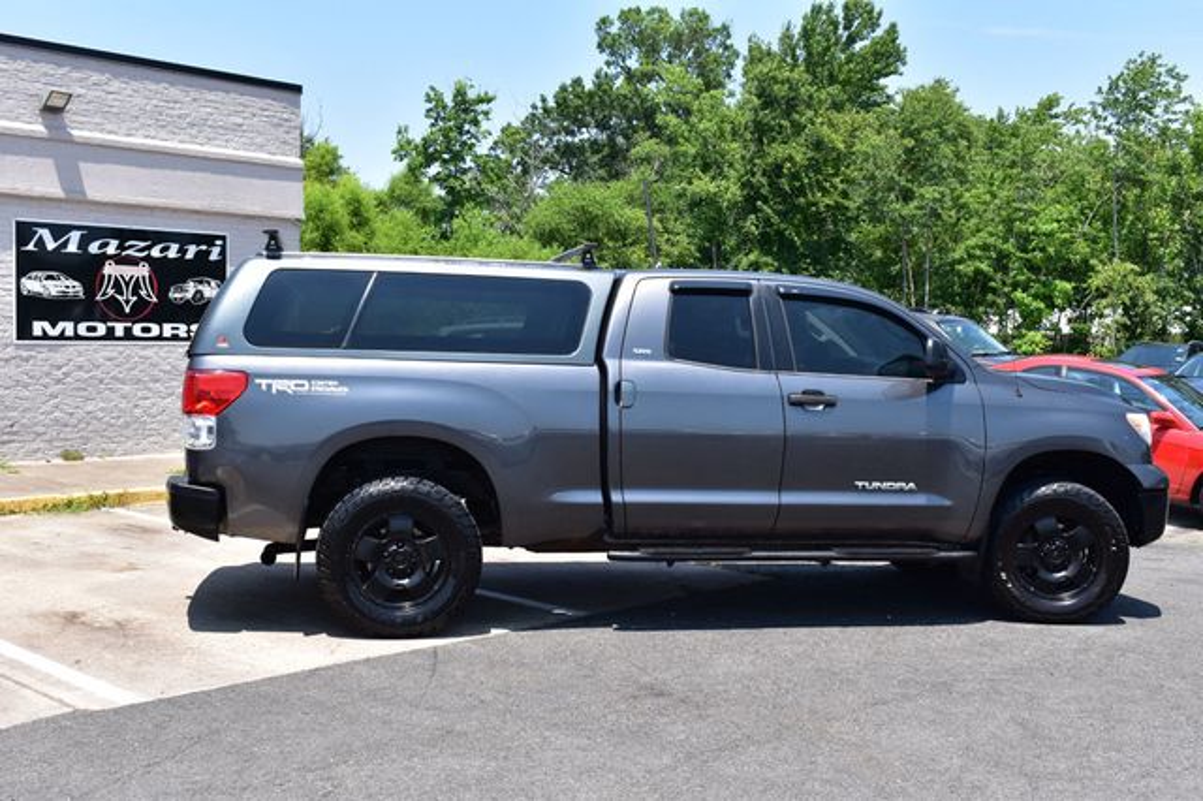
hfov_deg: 47.9
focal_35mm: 40
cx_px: 602
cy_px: 400
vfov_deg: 33.0
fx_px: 1353
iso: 400
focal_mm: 27
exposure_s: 1/400
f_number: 11
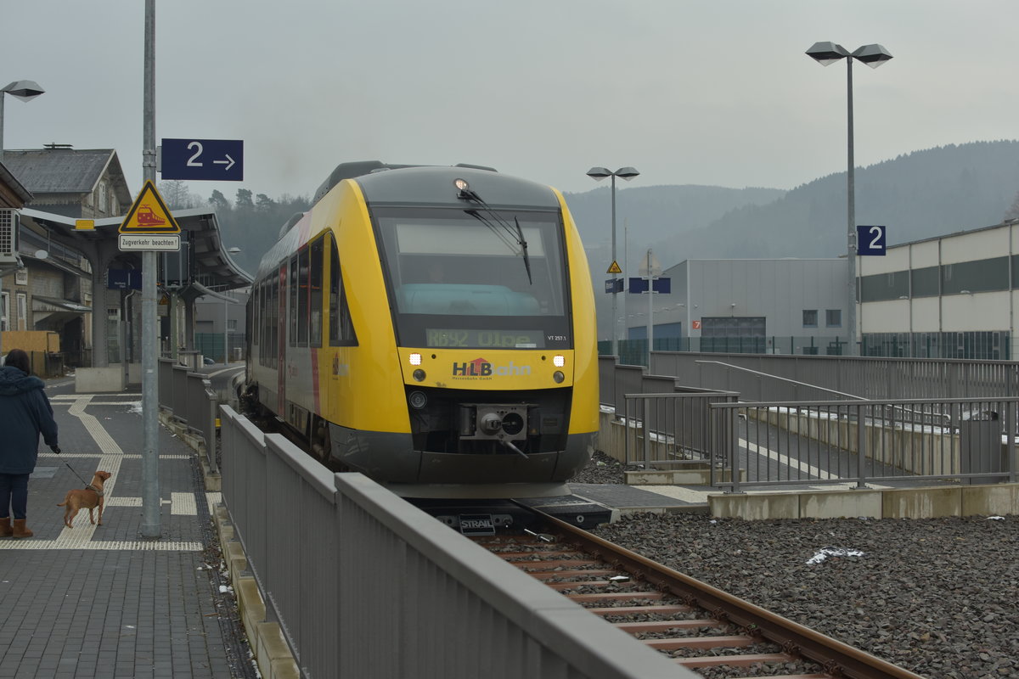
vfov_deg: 25.8
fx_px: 1486
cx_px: 510
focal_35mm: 52
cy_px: 340
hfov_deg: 37.9
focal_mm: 35
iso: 100
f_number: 5.6
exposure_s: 1/640
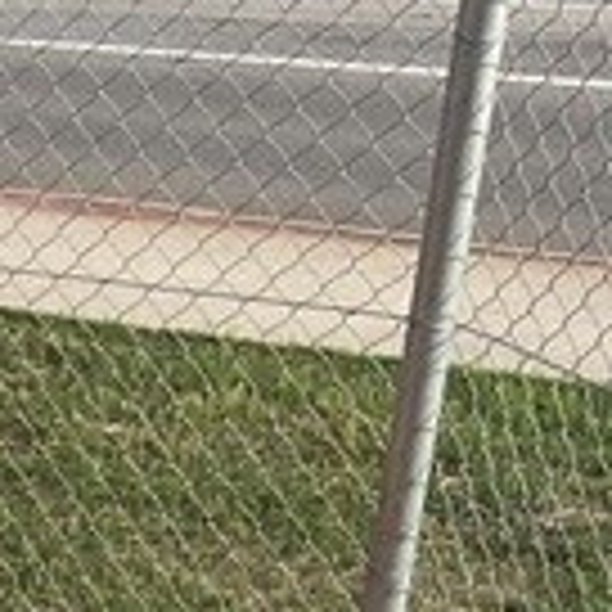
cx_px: -738
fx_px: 2420
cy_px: 945
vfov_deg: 13.5
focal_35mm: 121
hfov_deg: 12.2
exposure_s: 1/962
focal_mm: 3
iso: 16
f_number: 1.8
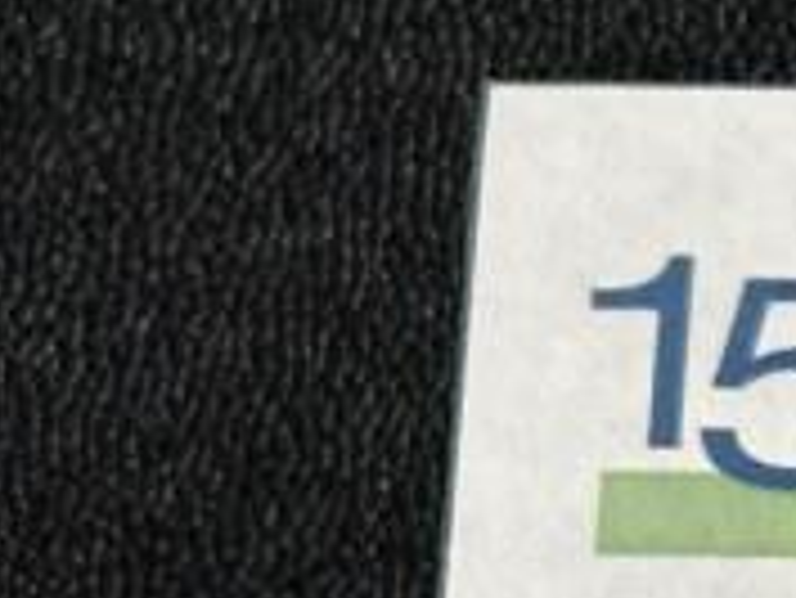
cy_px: 1124
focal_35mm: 379
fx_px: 8721
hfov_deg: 4.9
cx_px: 2824
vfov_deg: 3.9
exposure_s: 1/50
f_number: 1.78
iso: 125
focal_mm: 6.86
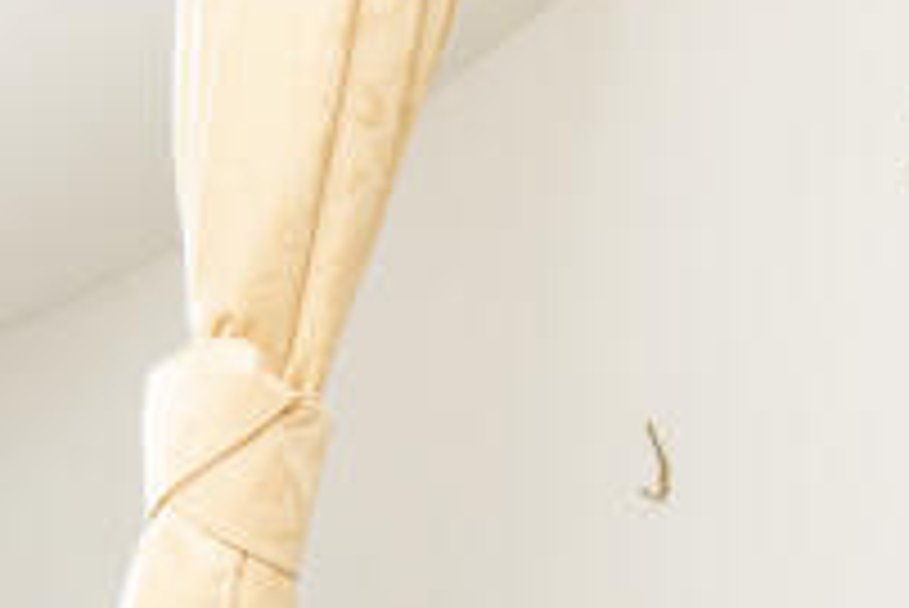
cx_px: 68
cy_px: 579
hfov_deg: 25.7
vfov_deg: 17.6
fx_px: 1920
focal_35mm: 76
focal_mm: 10
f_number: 9
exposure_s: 1/10
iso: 500
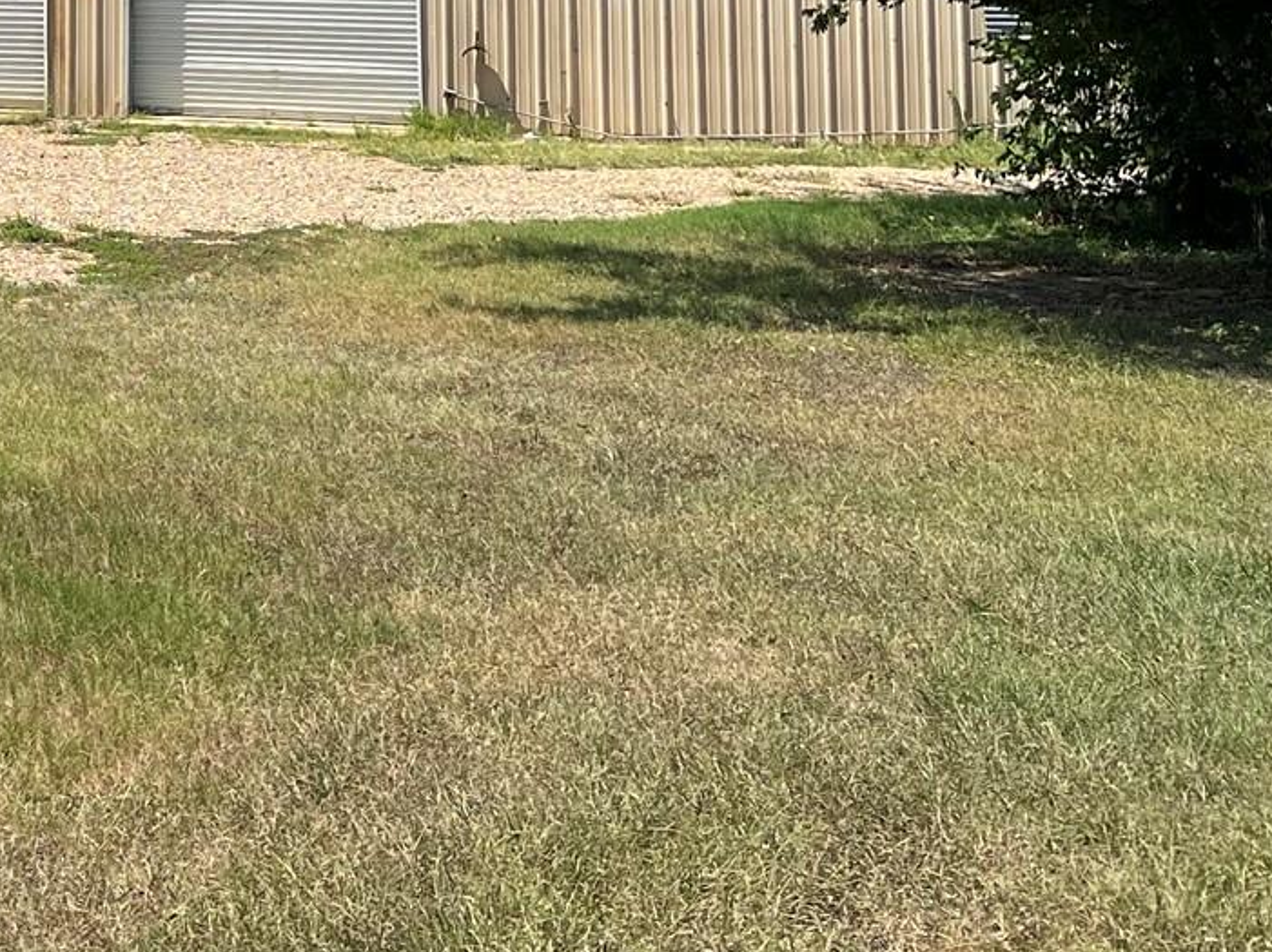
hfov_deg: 23.8
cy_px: -279
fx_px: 2791
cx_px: -189
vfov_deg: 18.1
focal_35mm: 76
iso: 50
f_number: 1.5
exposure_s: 1/5587
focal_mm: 5.7
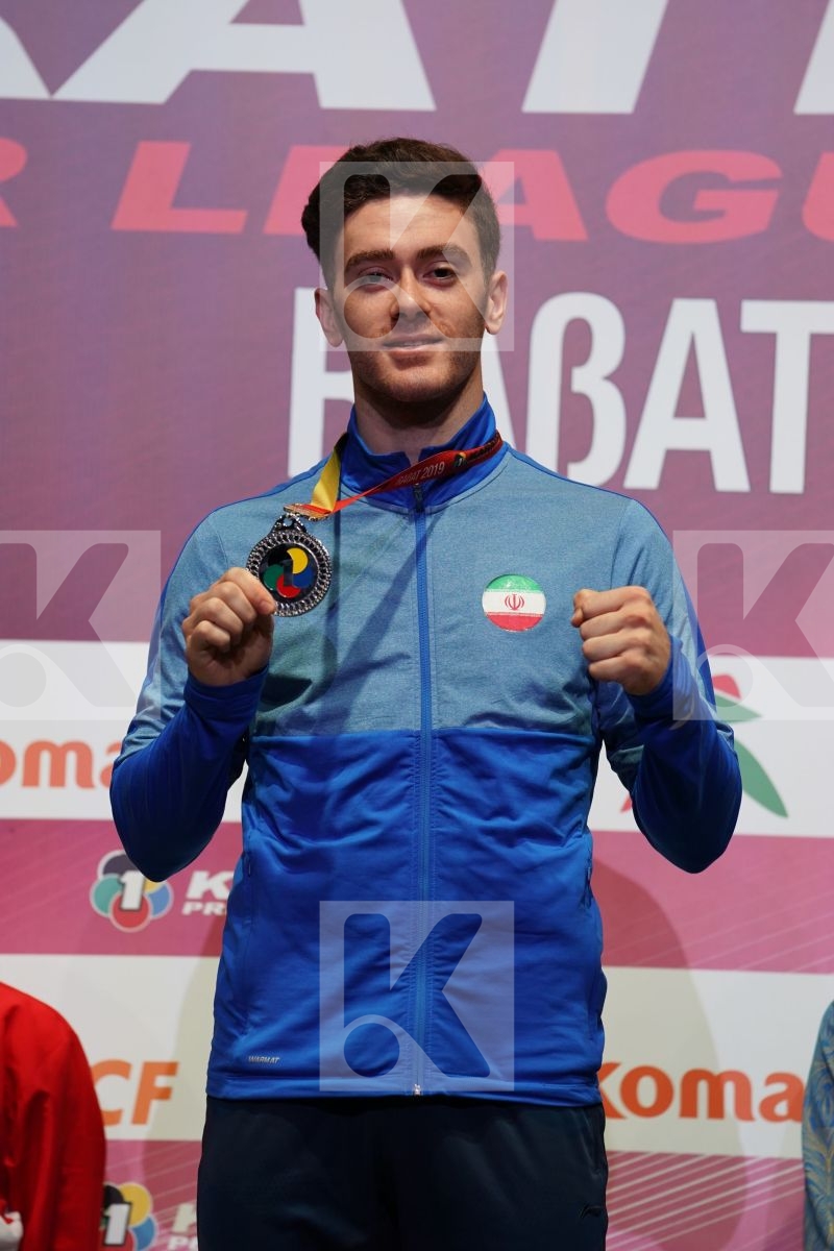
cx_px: 417
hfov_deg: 6.9
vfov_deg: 10.3
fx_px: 6949
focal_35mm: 200
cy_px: 626
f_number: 3.5
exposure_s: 1/250
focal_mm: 200
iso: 1000
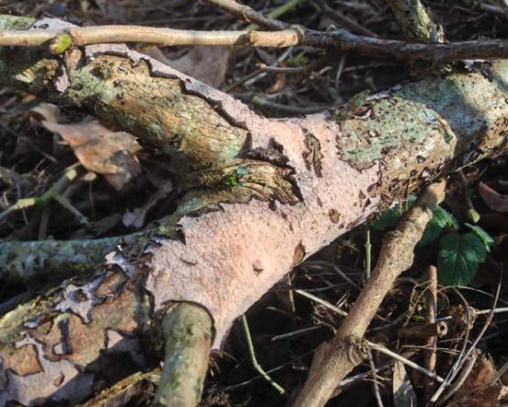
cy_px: 204
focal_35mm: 35
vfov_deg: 42.2
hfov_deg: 51.5
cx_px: 246
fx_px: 526
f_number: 2.4
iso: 50
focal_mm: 4.13
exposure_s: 1/313
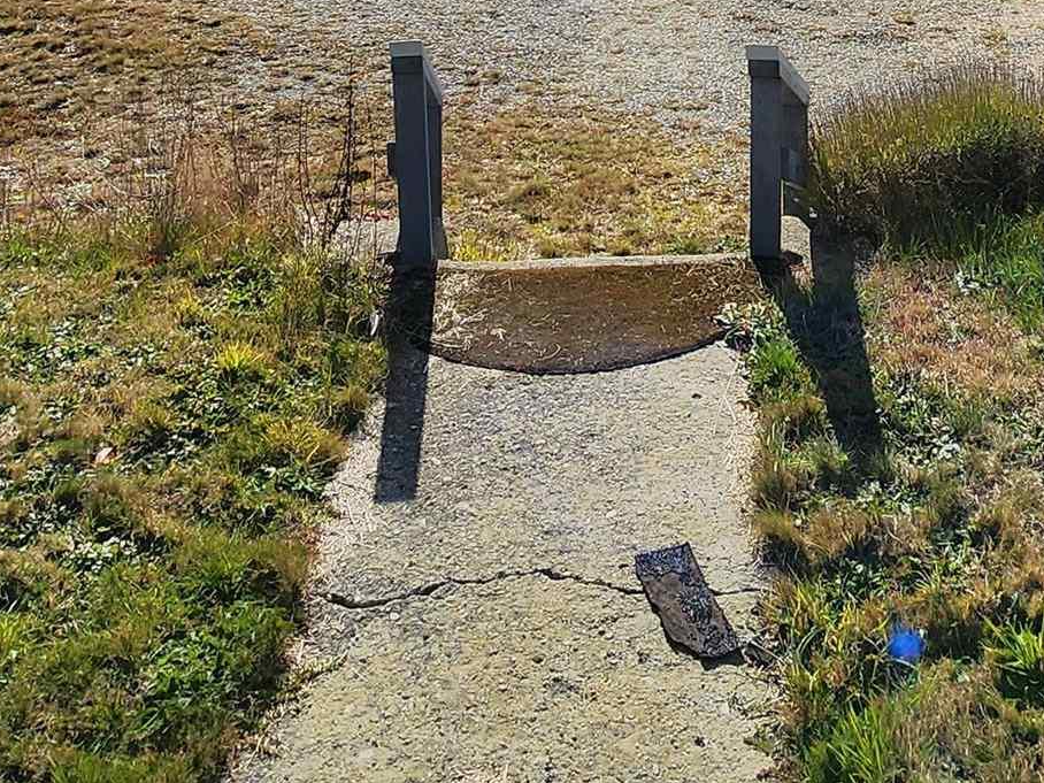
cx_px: 662
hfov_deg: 42.6
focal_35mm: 44
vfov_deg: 27.3
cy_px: -246
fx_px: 1327
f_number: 2.2
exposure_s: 1/4385
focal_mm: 2.2
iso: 50
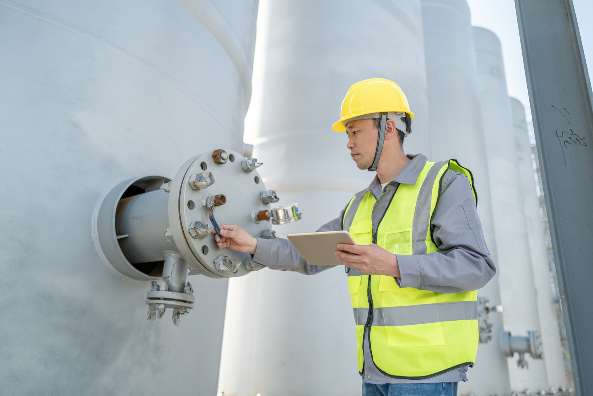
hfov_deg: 65.5
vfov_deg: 46.4
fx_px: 461
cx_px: 296
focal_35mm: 28
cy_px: 198
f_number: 1.8
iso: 100
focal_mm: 28
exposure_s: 1/1600
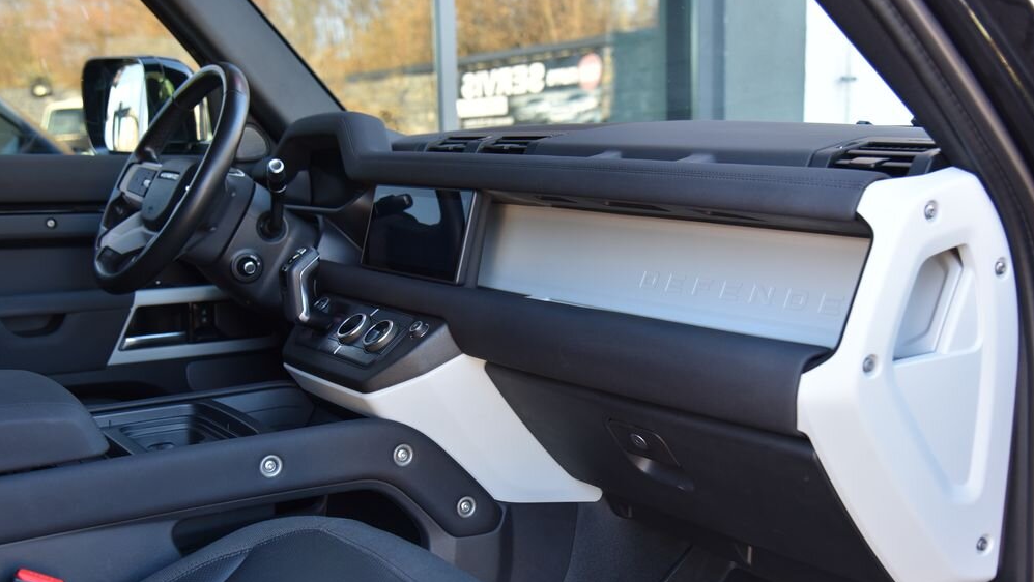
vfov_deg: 27.7
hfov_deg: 47.3
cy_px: 311
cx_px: 511
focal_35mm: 43
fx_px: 1179
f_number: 4.5
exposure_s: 1/80
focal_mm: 40
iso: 500
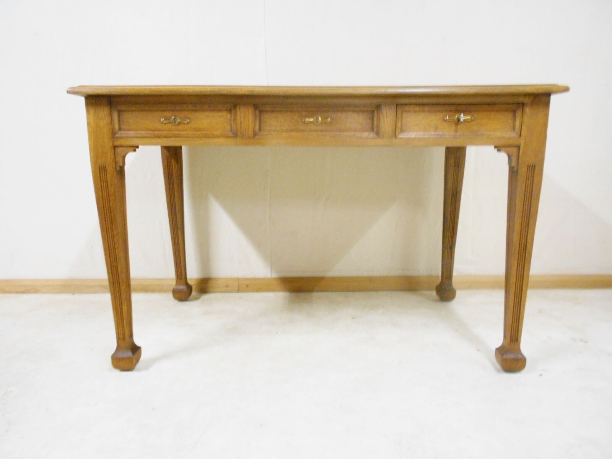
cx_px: 306
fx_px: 460
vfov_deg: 53.1
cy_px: 230
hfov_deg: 67.3
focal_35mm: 26
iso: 400
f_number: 3.2
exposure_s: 1/15
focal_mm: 4.6
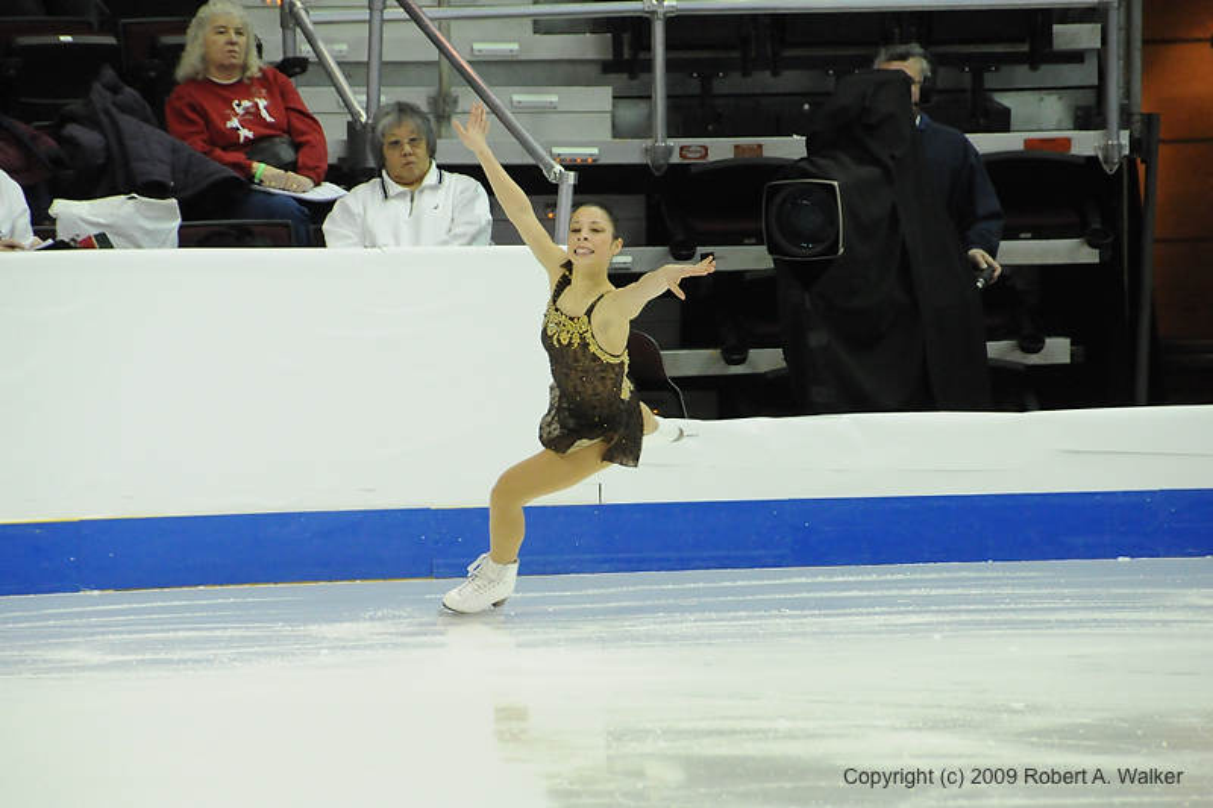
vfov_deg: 5.4
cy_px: 404
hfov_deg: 8.1
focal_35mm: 255
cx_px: 606
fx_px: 8590
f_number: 5.6
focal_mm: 170
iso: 3200
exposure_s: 1/800
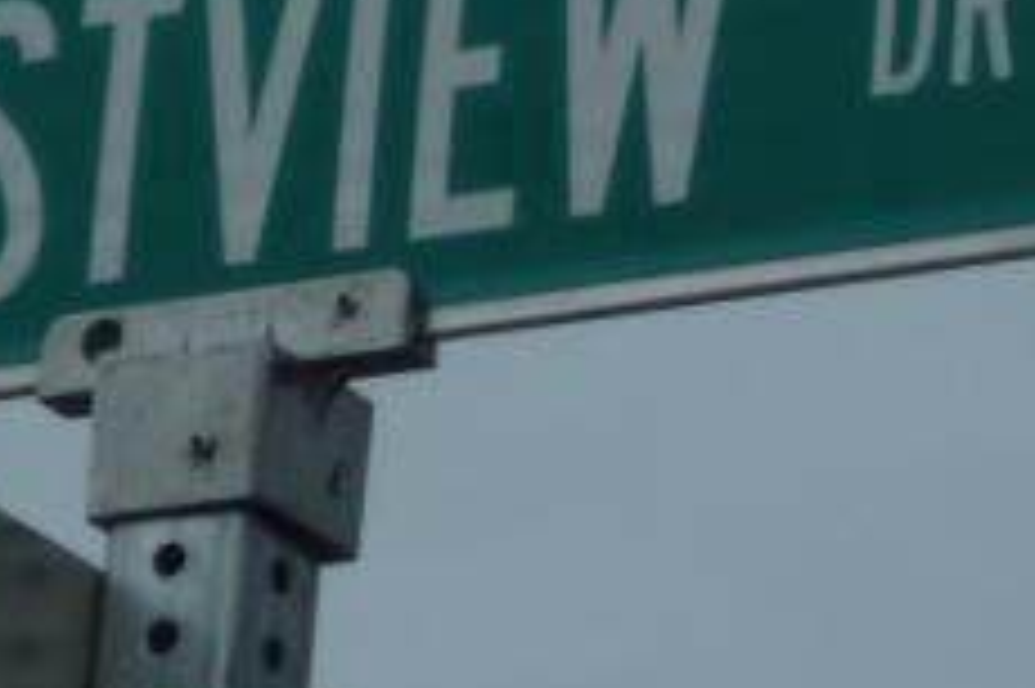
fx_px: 13962
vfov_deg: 2.8
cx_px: 585
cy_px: 180
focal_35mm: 486
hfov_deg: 4.2
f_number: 5.5
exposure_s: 1/800
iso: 80
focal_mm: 15.2
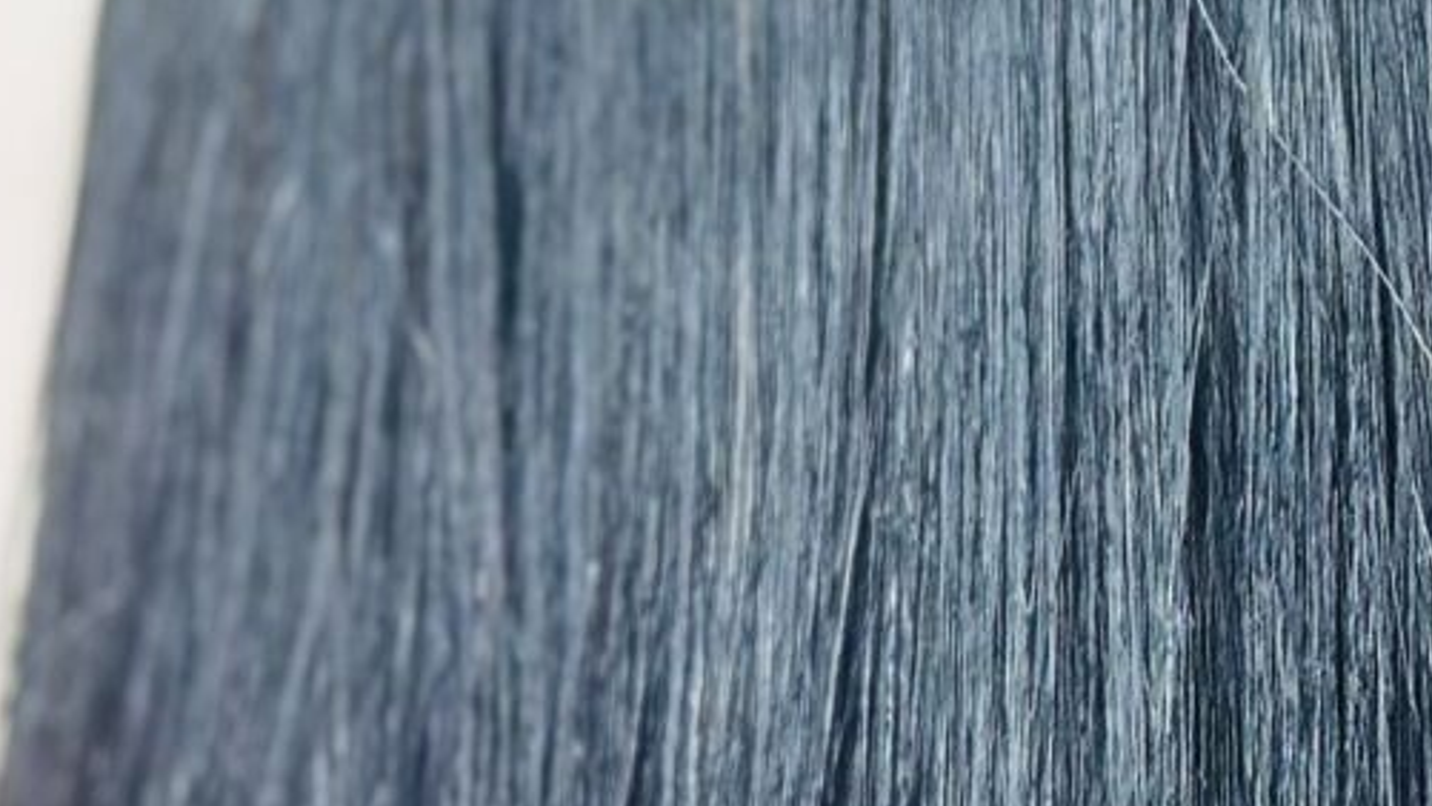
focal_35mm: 267
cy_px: -237
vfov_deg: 4.5
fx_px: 10140
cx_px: 1884
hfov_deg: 8.0
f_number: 1.78
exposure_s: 1/121
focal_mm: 6.86
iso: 100
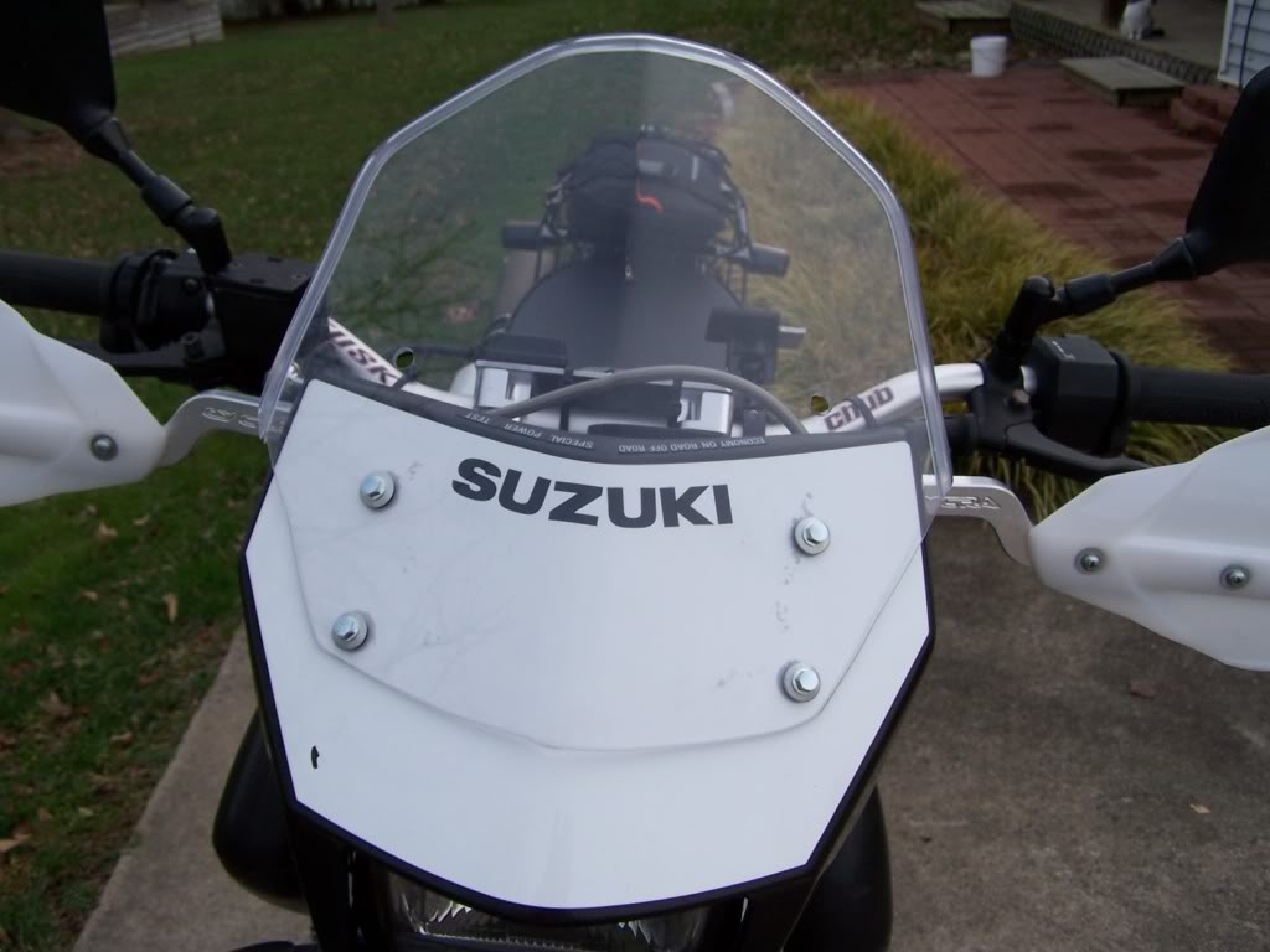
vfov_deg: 37.7
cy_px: 476
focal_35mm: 38
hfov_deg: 49.0
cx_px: 635
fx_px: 1394
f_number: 4
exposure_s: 1/500
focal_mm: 6.3
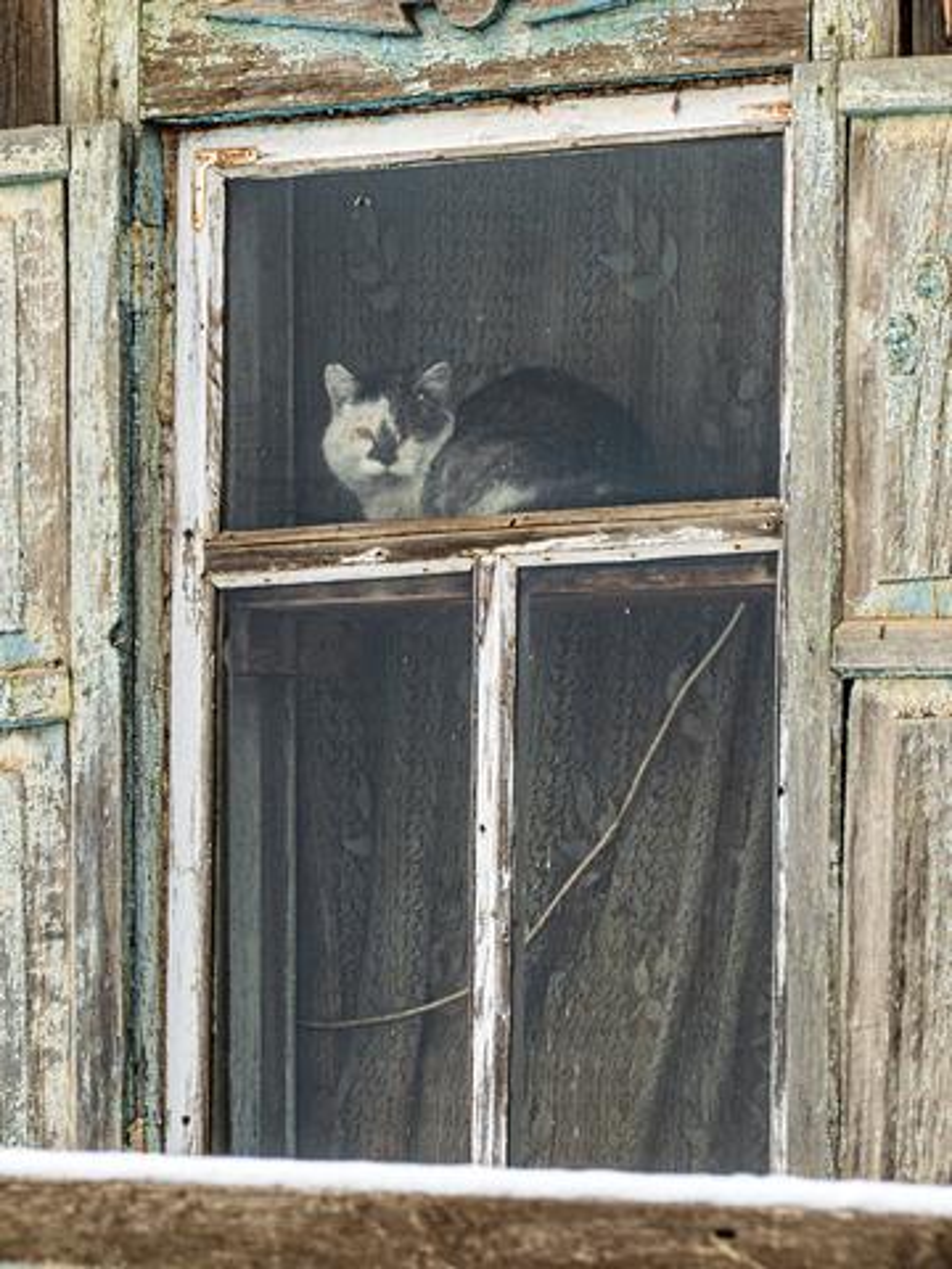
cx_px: 476
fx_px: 17784
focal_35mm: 485
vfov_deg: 4.1
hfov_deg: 3.1
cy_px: 634
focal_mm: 87.3
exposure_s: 1/100
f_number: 5.6
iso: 100
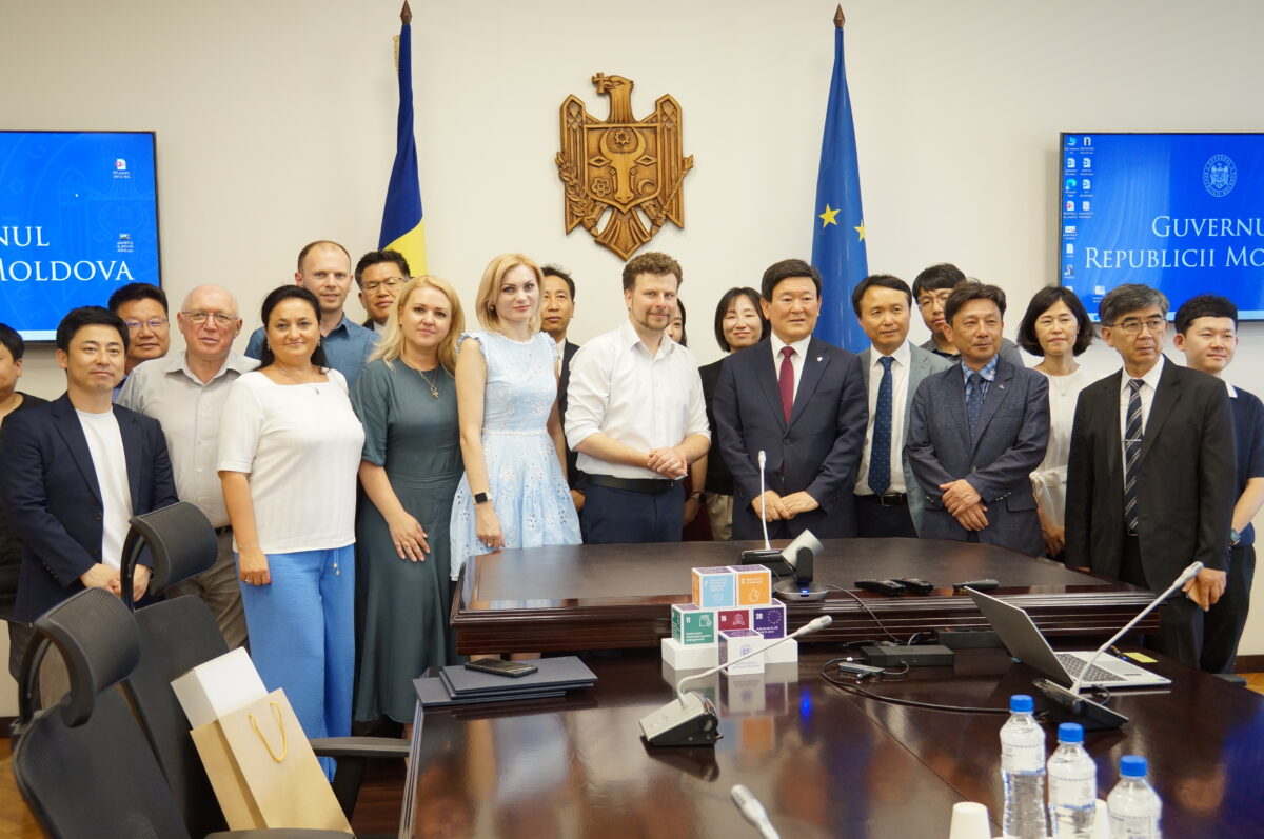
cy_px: 420
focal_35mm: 39
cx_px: 632
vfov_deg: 34.1
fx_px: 1368
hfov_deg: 49.6
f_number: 4
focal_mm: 26
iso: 1000
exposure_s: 1/60
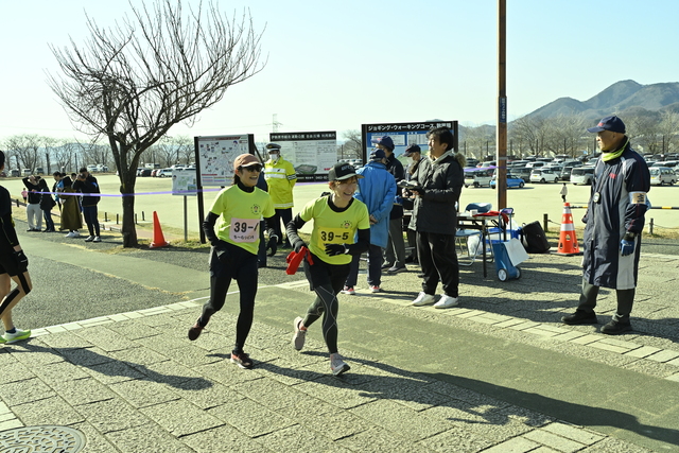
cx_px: 340
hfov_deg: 54.4
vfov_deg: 37.9
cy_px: 226
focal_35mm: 35
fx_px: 660
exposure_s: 1/1250
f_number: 11
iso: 1600
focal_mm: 35
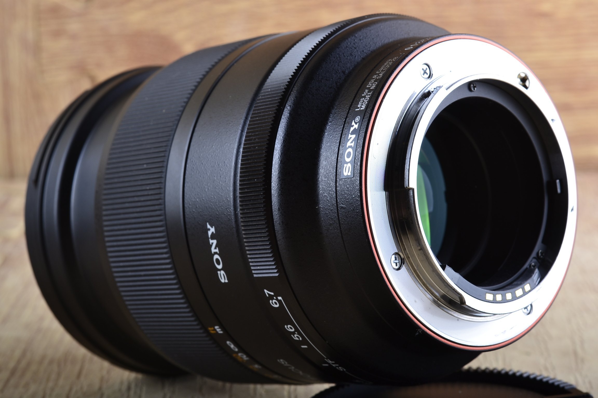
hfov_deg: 22.6
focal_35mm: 90
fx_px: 1495
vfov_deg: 15.2
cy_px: 199
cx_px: 299
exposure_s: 1/200
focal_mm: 60
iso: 100
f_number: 14
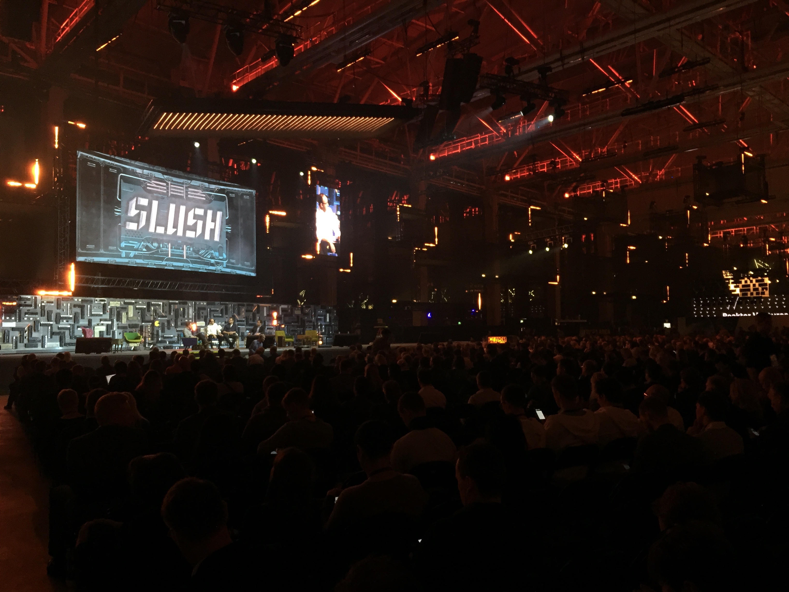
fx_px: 661
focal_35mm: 29
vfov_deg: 48.2
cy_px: 296
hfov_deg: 61.7
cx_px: 394
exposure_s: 1/33
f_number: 2.2
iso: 125
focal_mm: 4.15
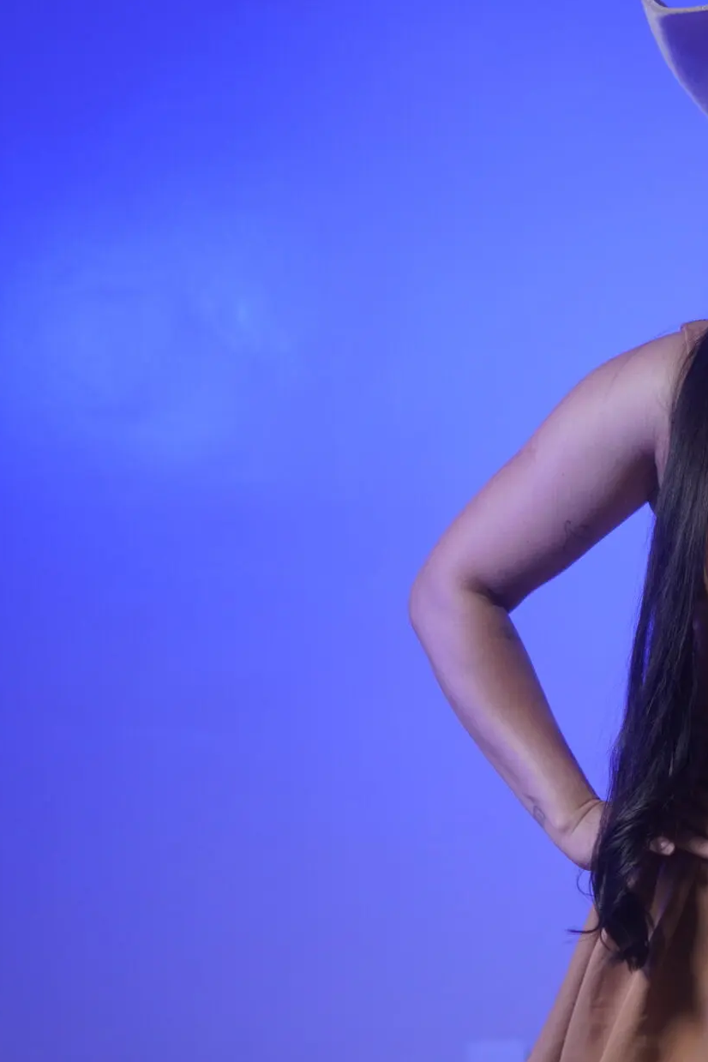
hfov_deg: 14.1
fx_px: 2743
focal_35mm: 93
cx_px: 908
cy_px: 388
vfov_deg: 21.9
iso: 100
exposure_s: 1/160
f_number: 1.8
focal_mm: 30
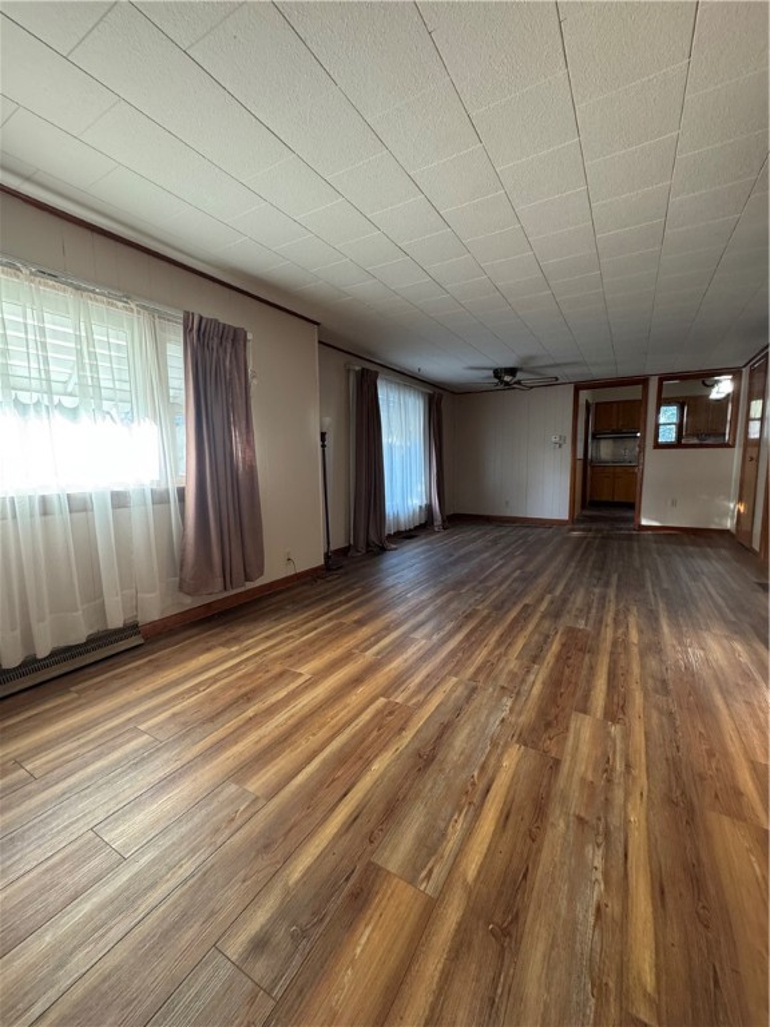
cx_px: 385
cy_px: 514
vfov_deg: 102.1
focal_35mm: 14
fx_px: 415
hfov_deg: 85.7
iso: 320
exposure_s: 1/65
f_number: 2.2
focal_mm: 2.22
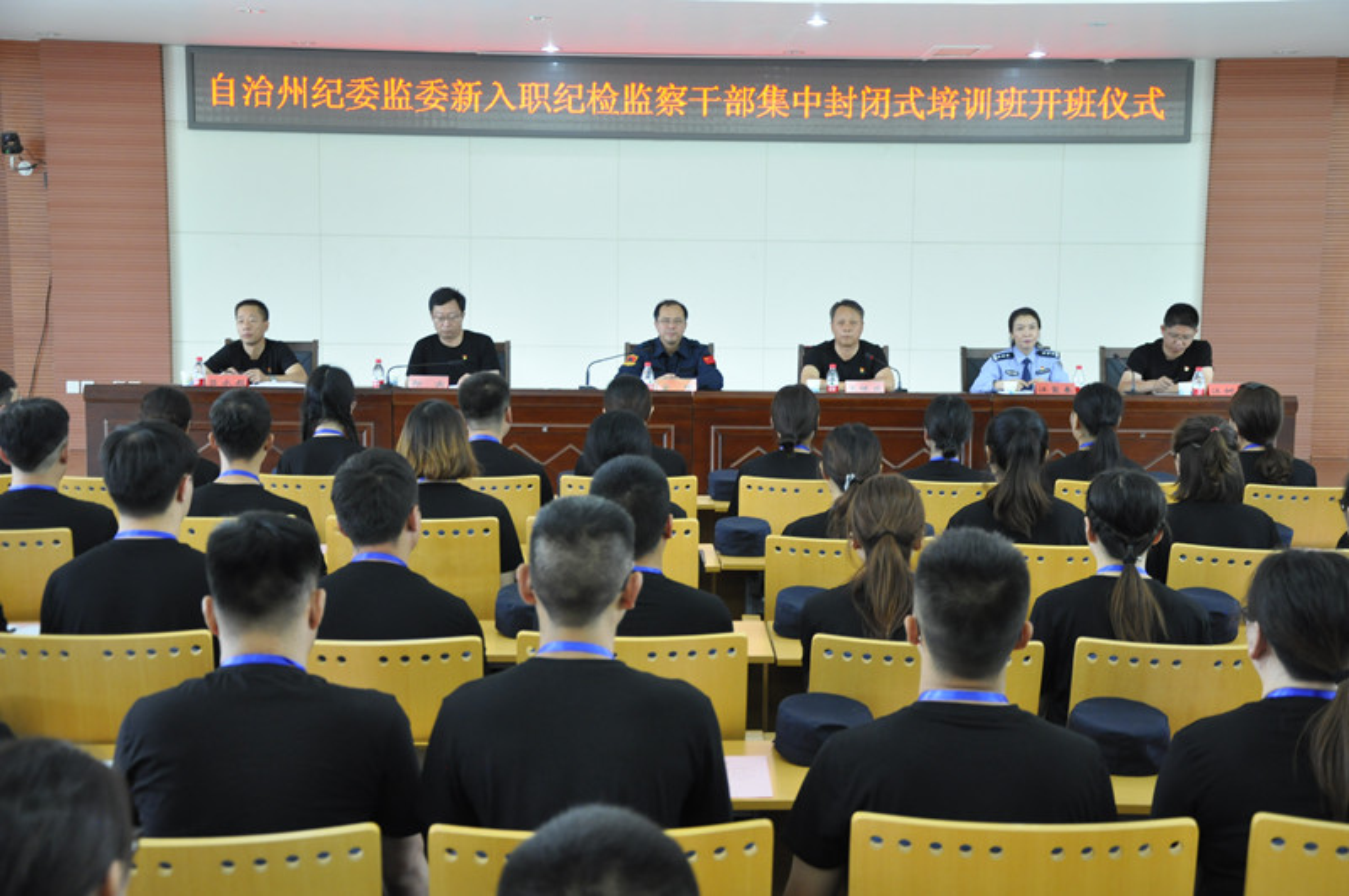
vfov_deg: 26.4
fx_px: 1908
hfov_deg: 38.9
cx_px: 674
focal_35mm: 51
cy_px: 448
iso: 800
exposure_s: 1/30
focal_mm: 34
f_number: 4.2
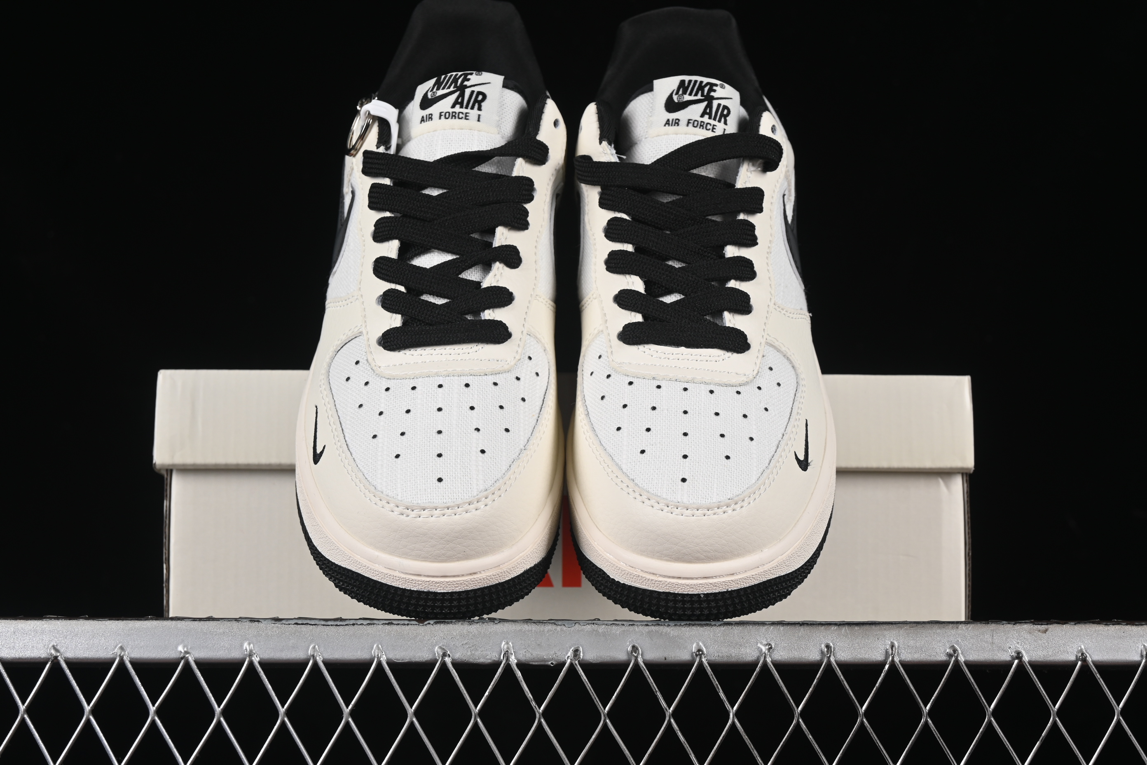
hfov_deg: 27.0
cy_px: 382
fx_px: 2389
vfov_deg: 18.2
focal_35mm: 75
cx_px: 574
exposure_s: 1/80
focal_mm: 50
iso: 160
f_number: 8
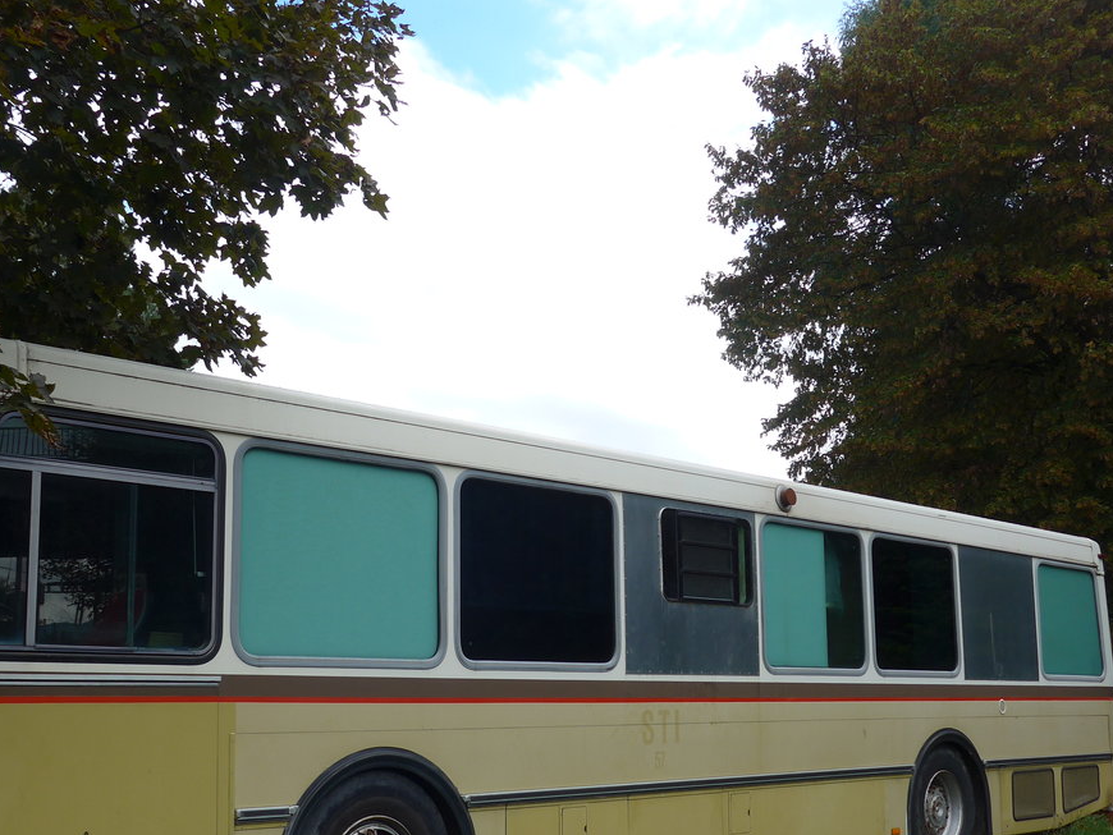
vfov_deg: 35.7
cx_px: 412
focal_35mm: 40
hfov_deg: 46.3
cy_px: 543
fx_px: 1286
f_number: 2.8
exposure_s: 1/640
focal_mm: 6
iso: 80
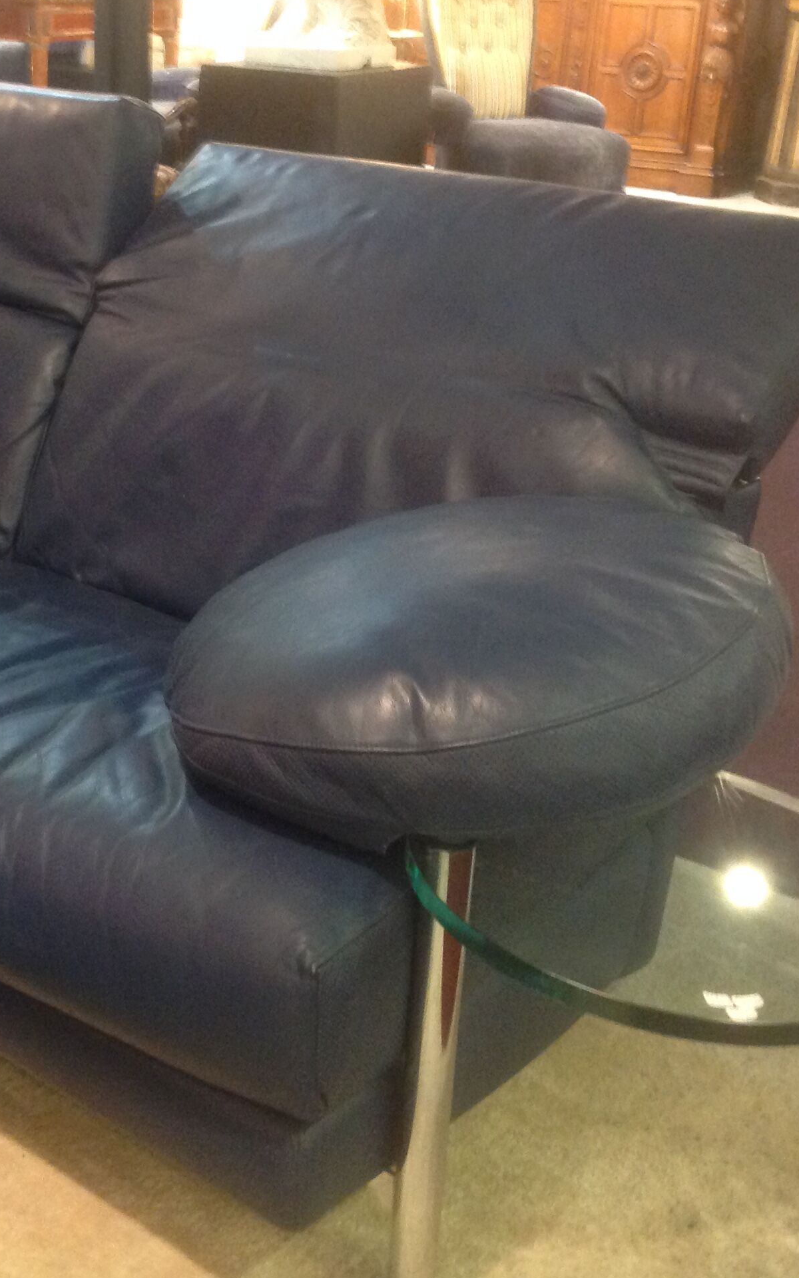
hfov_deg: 25.4
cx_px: 161
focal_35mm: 50
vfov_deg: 40.3
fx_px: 1742
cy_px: 637
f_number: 2.4
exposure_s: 1/15
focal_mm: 4.28
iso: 320
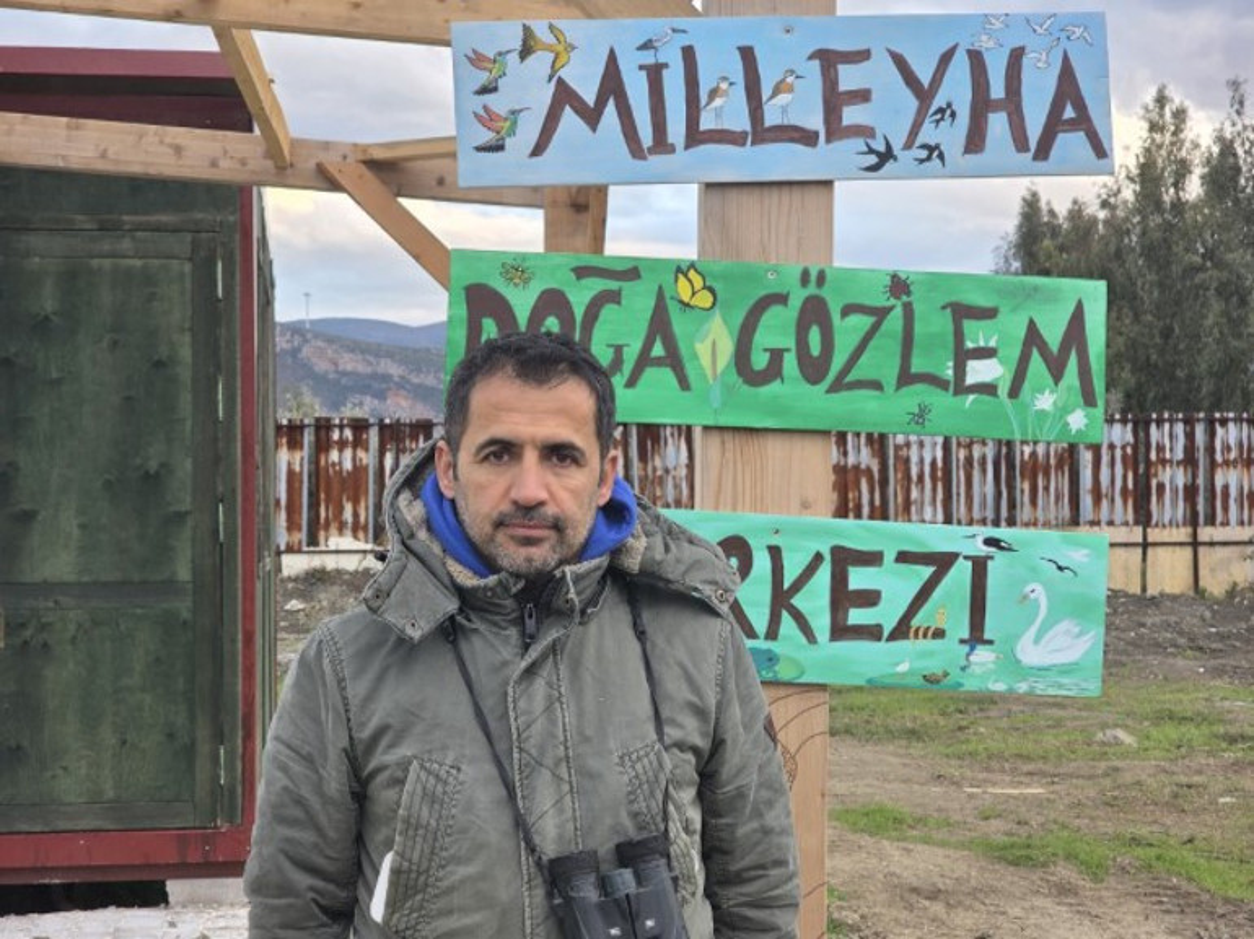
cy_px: 470
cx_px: 627
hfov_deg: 28.2
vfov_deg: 21.3
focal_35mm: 69
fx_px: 2499
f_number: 2.4
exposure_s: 1/100
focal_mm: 7.9
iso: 80
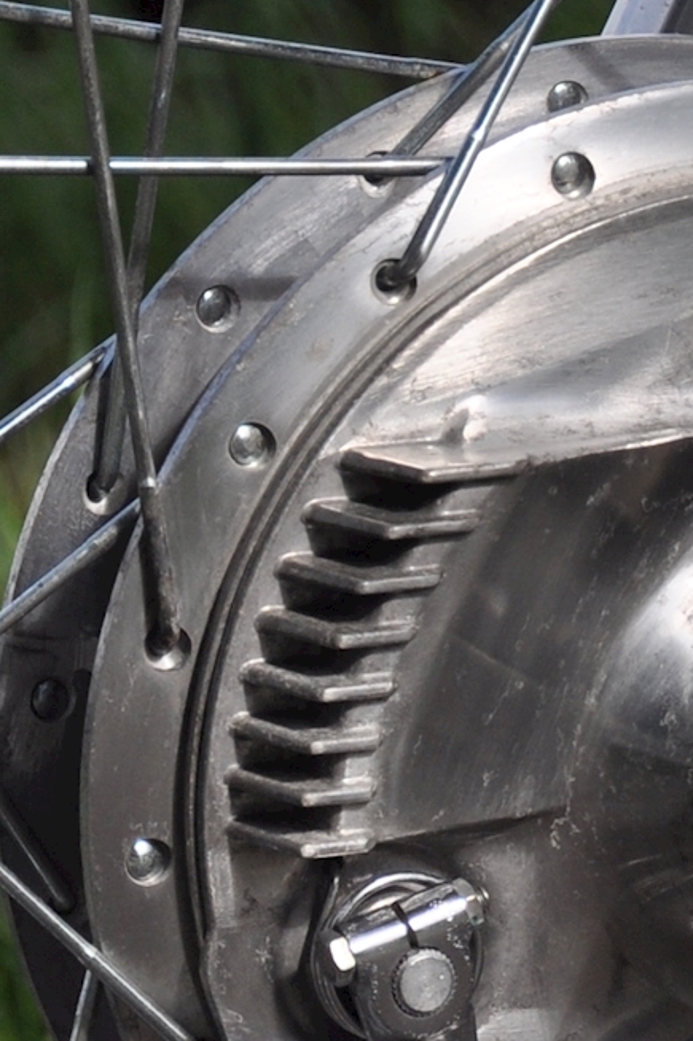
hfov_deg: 2.4
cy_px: 80
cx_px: 773
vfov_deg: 3.7
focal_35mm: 563
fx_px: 16287
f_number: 6.3
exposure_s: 1/640
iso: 200
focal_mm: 85
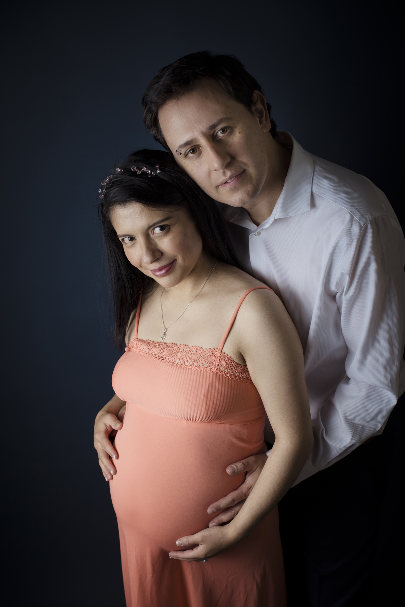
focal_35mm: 50
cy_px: 304
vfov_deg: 39.6
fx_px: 843
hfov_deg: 27.0
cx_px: 202
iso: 500
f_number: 3.5
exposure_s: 1/200
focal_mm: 50
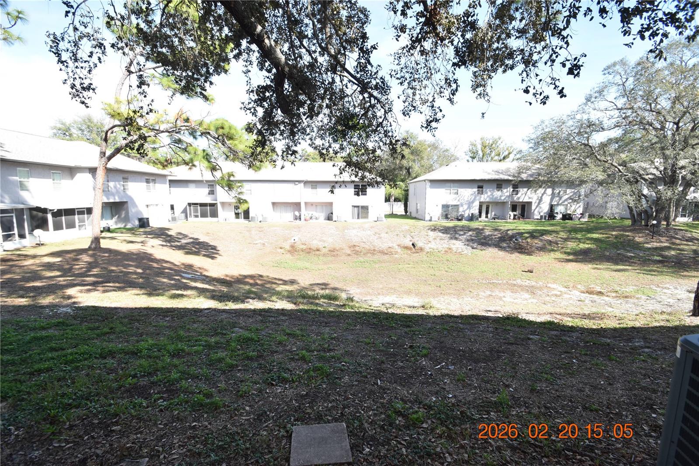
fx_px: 291
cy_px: 233
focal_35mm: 15
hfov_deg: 100.4
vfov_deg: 77.3
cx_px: 350
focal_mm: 10
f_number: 8
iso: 320
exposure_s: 1/250
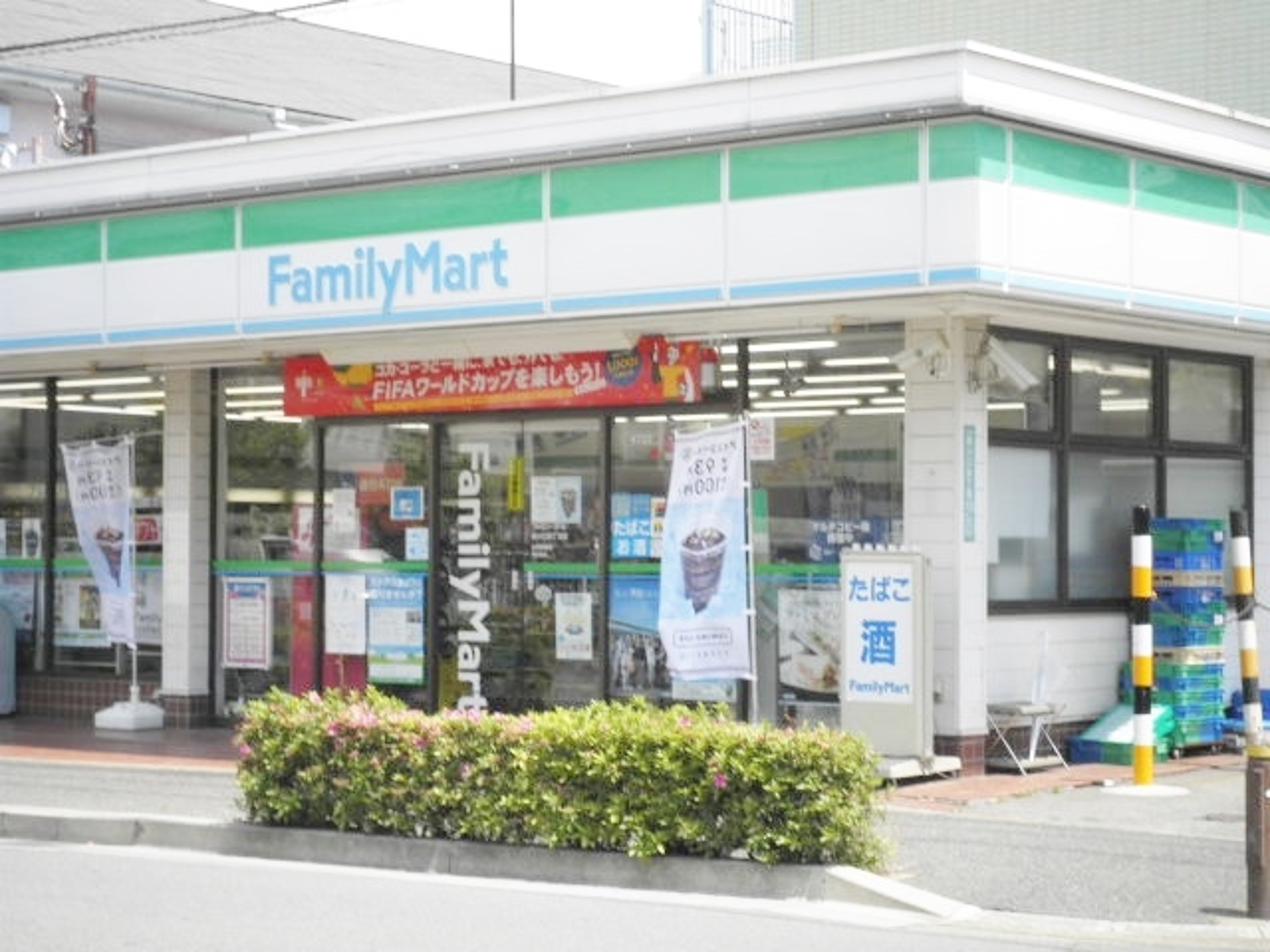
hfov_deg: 25.3
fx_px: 2825
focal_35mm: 77
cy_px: 476
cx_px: 635
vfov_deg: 19.1
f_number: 5.9
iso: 64
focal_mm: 13.9
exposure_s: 1/125
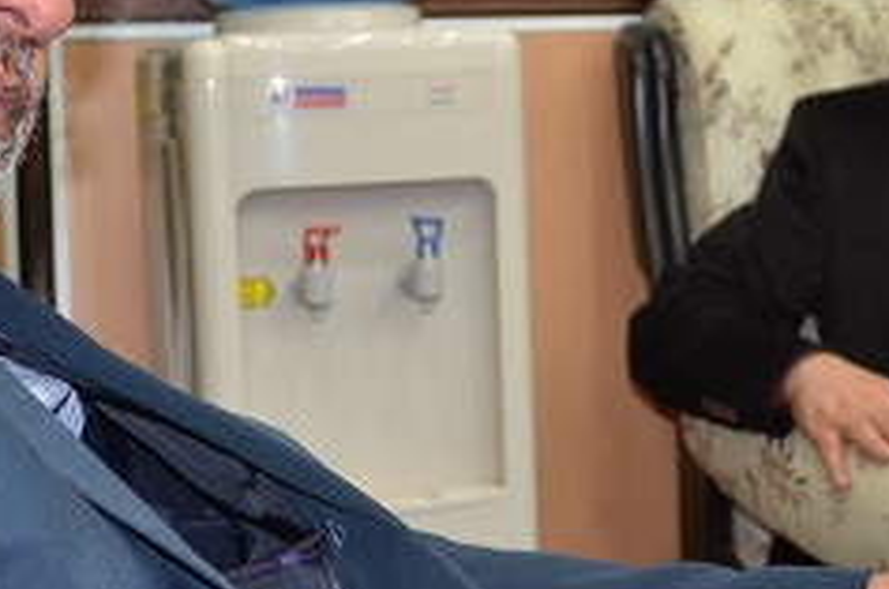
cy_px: 242
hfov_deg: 22.9
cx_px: 431
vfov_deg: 15.3
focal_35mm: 89
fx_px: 2193
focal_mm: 22
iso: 800
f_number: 3.8
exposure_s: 1/60
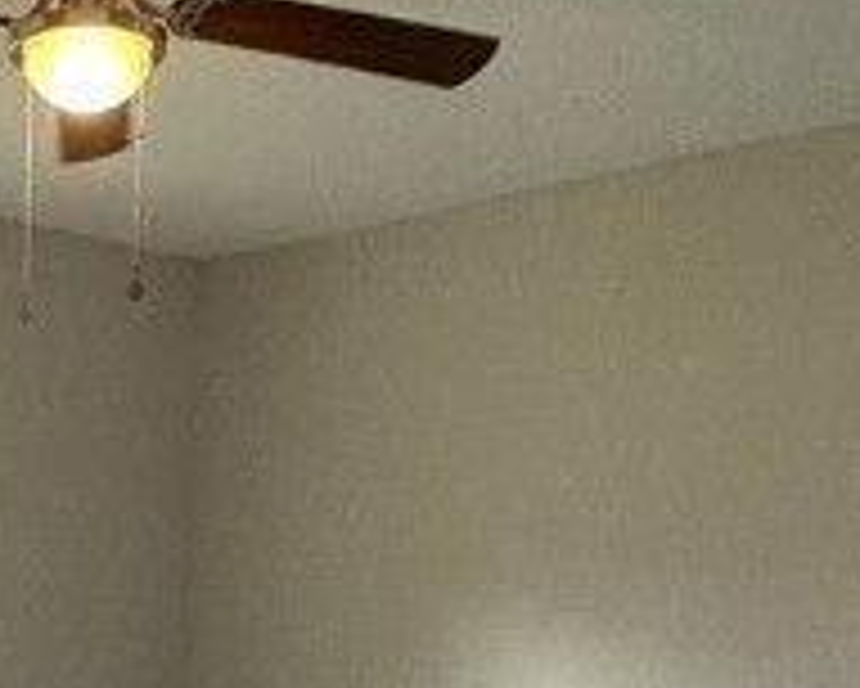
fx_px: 1401
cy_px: 800
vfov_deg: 25.2
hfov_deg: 31.7
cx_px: 18
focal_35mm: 55
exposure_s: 1/120
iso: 160
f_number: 2.2
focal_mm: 2.22
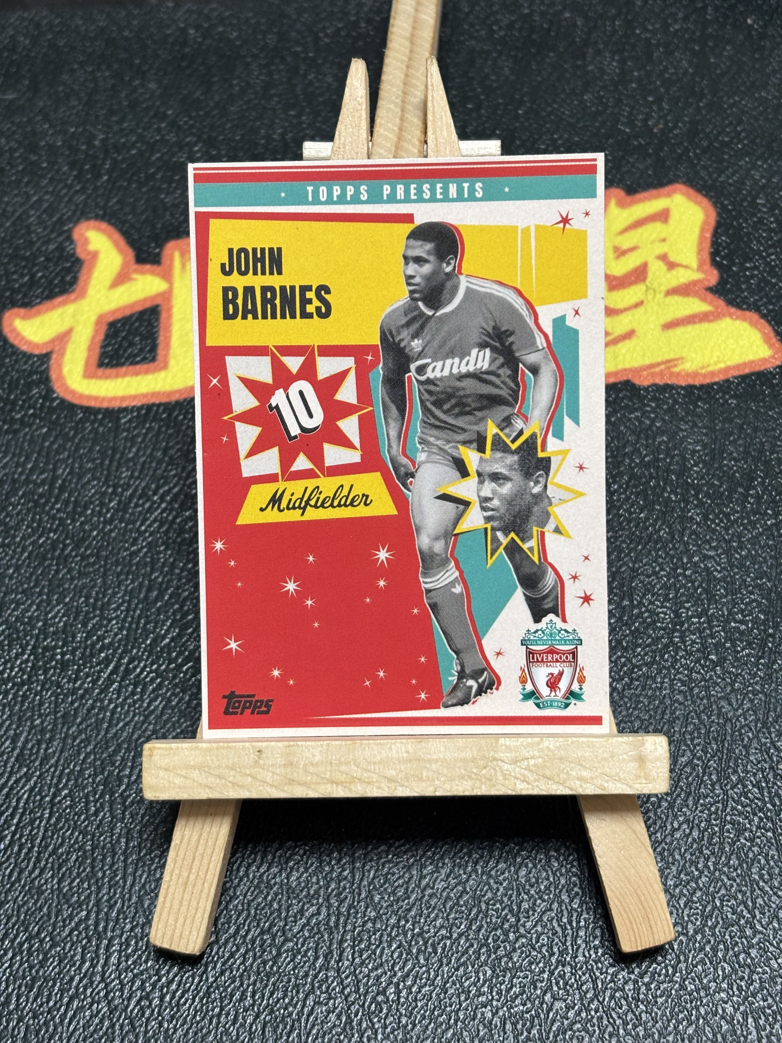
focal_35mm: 52
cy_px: 522
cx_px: 391
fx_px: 1566
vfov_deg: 36.8
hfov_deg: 28.0
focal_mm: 5.96
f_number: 1.6
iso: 160
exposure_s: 1/33
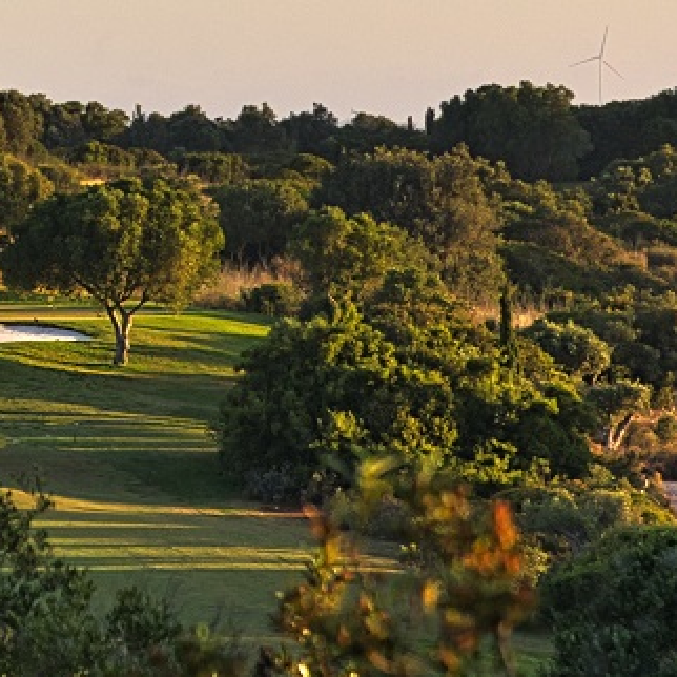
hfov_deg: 4.4
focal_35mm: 396
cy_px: -91
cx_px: -486
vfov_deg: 4.4
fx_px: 8762
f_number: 8
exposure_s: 1/250
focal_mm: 100
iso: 200
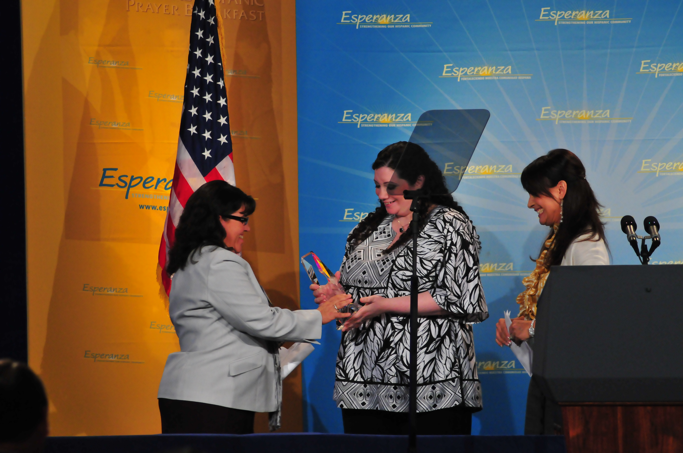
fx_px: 4121
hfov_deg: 9.5
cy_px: 226
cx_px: 342
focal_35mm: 218
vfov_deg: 6.3
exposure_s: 1/125
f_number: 5.6
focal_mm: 145
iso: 1600
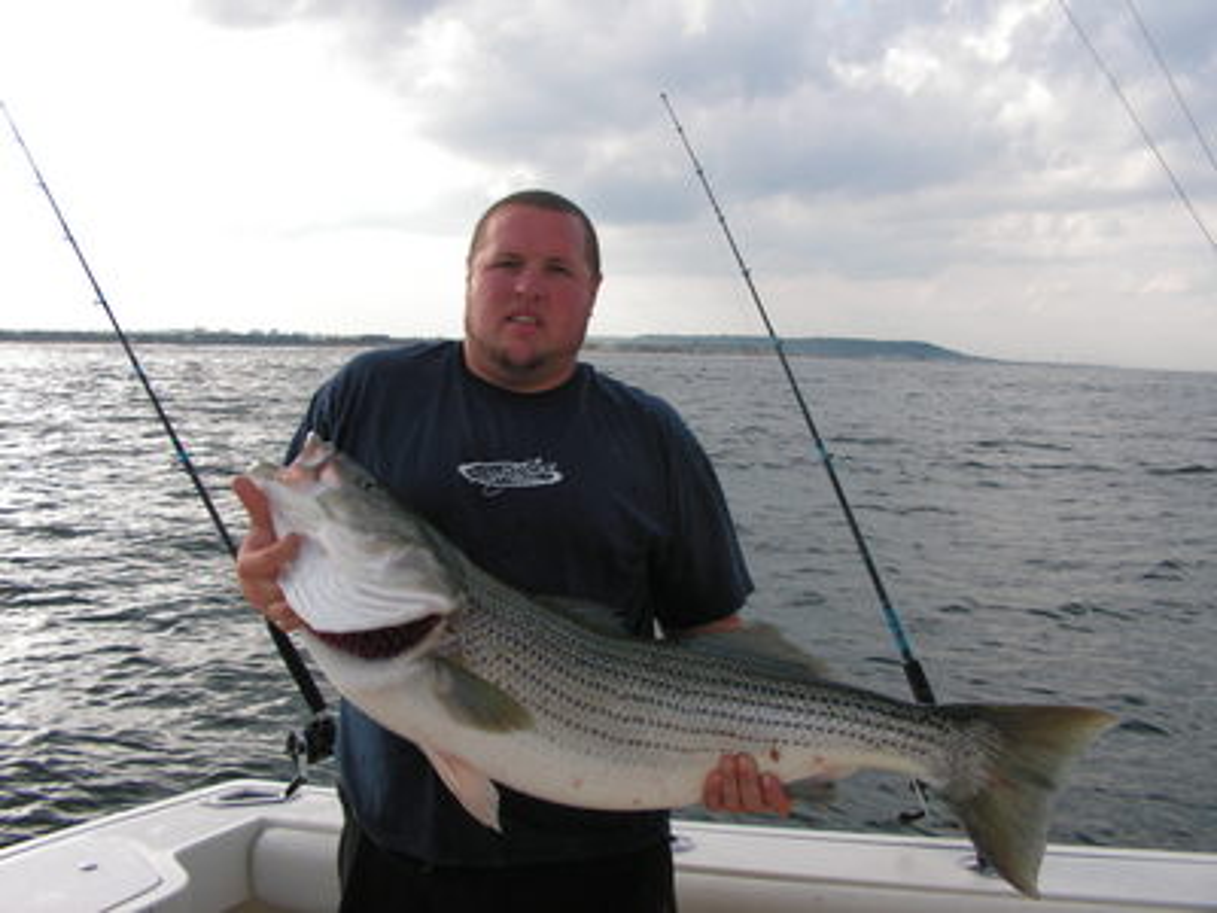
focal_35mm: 36
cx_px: 608
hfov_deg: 51.4
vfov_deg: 39.7
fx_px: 1266
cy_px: 456
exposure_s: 1/320
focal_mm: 6
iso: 50
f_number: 3.2
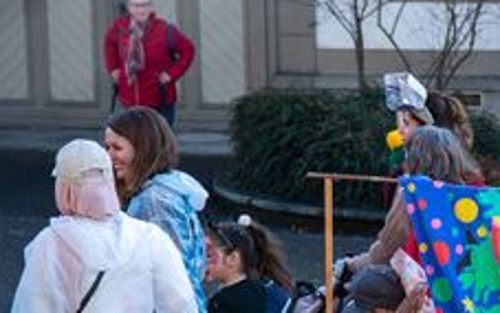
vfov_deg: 6.6
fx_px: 2712
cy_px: 269
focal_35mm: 199
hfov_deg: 10.4
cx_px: 498
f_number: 4
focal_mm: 82
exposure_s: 1/1000
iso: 720
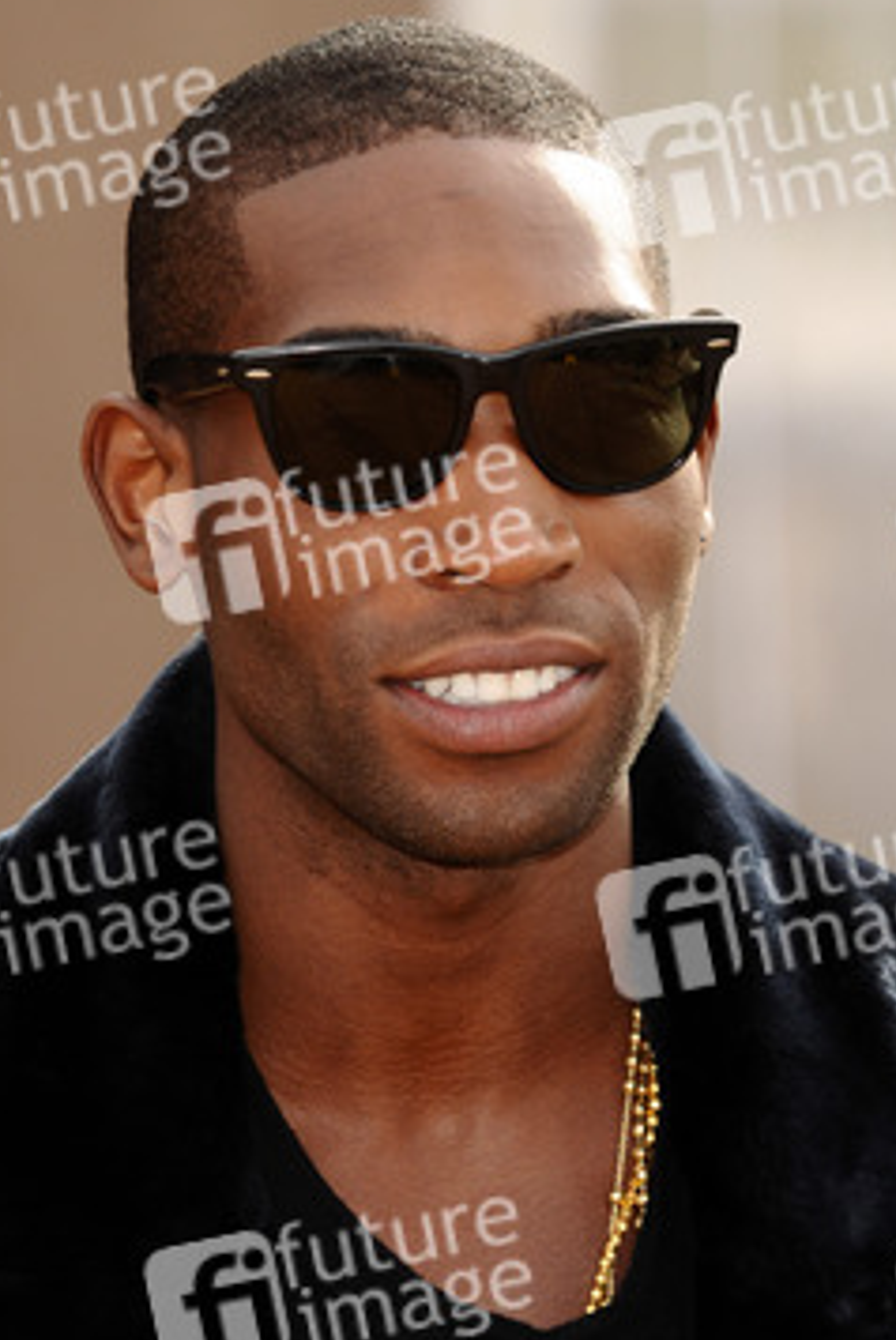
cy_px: 723
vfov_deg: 6.1
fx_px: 12556
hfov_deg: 4.1
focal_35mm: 337
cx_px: 450
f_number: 5.6
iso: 200
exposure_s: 1/250
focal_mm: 200
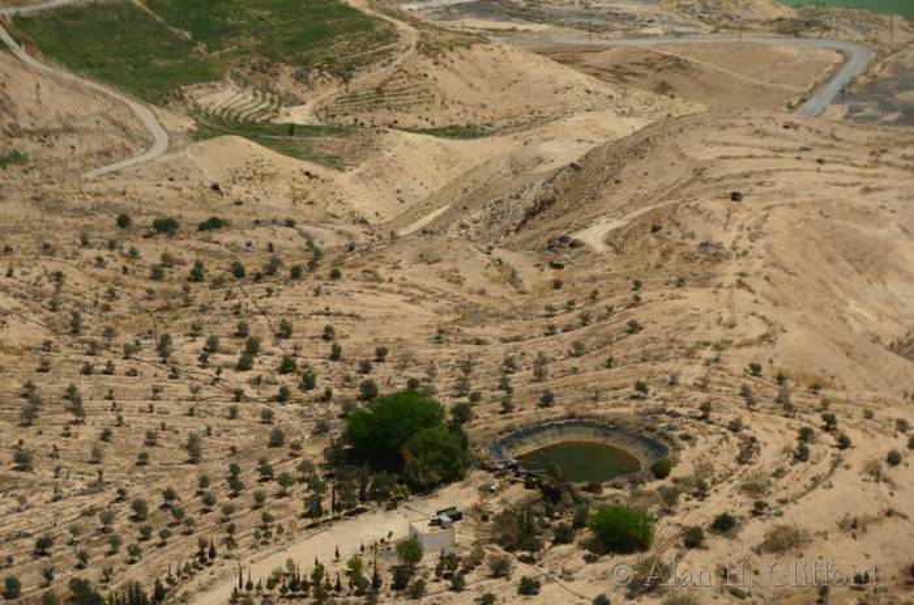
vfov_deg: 7.6
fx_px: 4559
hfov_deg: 11.4
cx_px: 457
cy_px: 302
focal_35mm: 180
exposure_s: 1/250
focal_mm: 120
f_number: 8
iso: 100
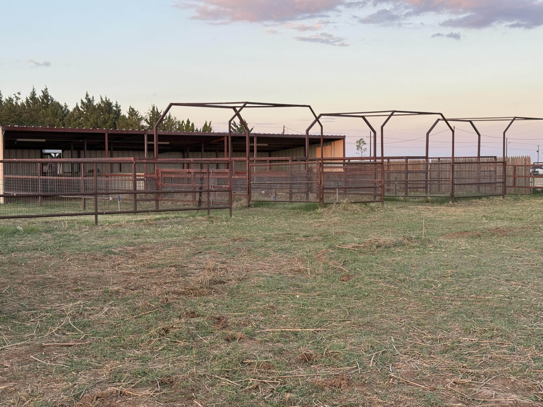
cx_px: 272
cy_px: 204
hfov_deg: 39.7
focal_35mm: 48
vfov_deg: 30.3
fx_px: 753
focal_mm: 6.76
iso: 64
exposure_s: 1/262
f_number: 1.78
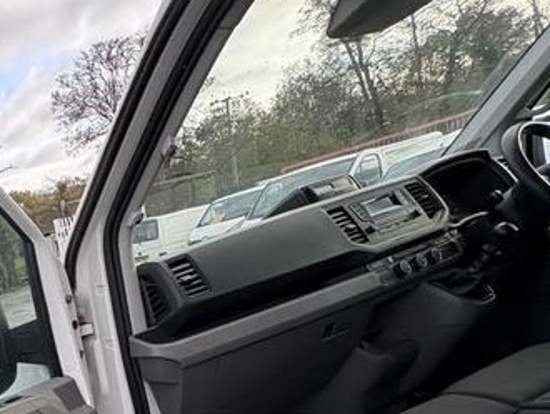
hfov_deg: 40.0
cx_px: -52
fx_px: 604
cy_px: 417
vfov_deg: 34.3
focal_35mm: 38
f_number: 2.2
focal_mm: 2.22
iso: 40
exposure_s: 1/197
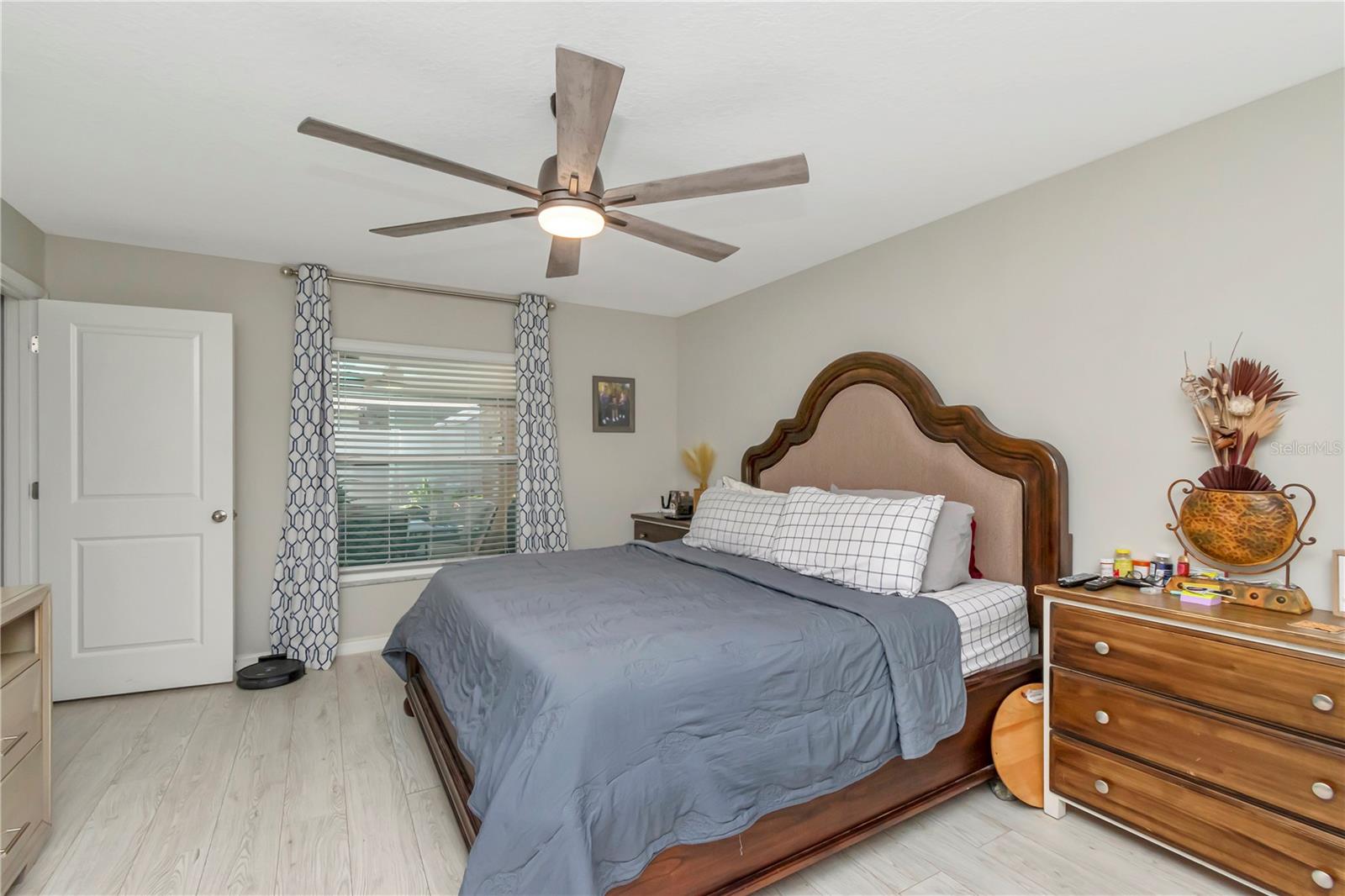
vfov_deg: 77.3
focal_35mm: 15
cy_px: 448
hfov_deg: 100.4
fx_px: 560
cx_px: 672
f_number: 9
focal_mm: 10
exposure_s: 1/200
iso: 500
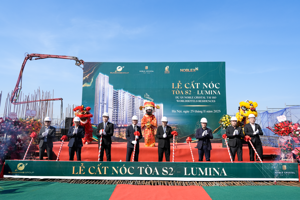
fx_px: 200
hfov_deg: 73.7
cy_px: 100
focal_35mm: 24
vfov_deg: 53.1
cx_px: 150
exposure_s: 1/1600
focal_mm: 24
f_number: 9
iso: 800
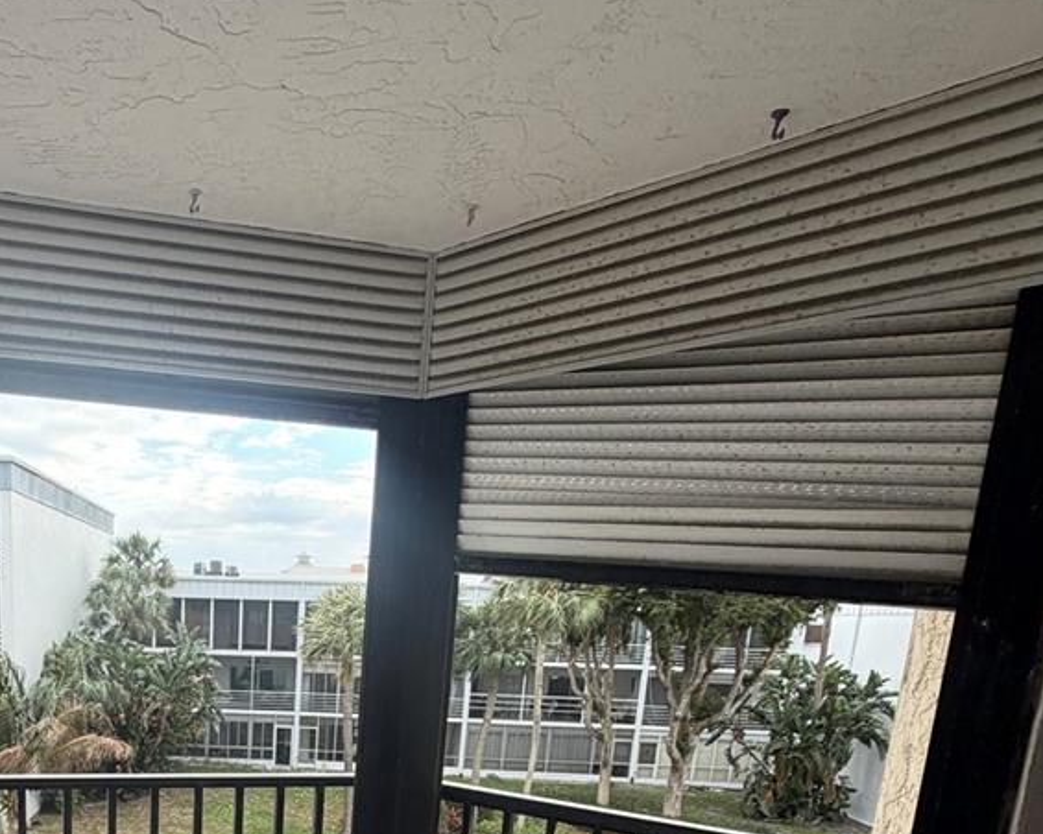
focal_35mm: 29
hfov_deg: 56.8
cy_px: 817
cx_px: 236
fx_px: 895
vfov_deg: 43.5
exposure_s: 1/121
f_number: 2.2
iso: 100
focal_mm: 2.22
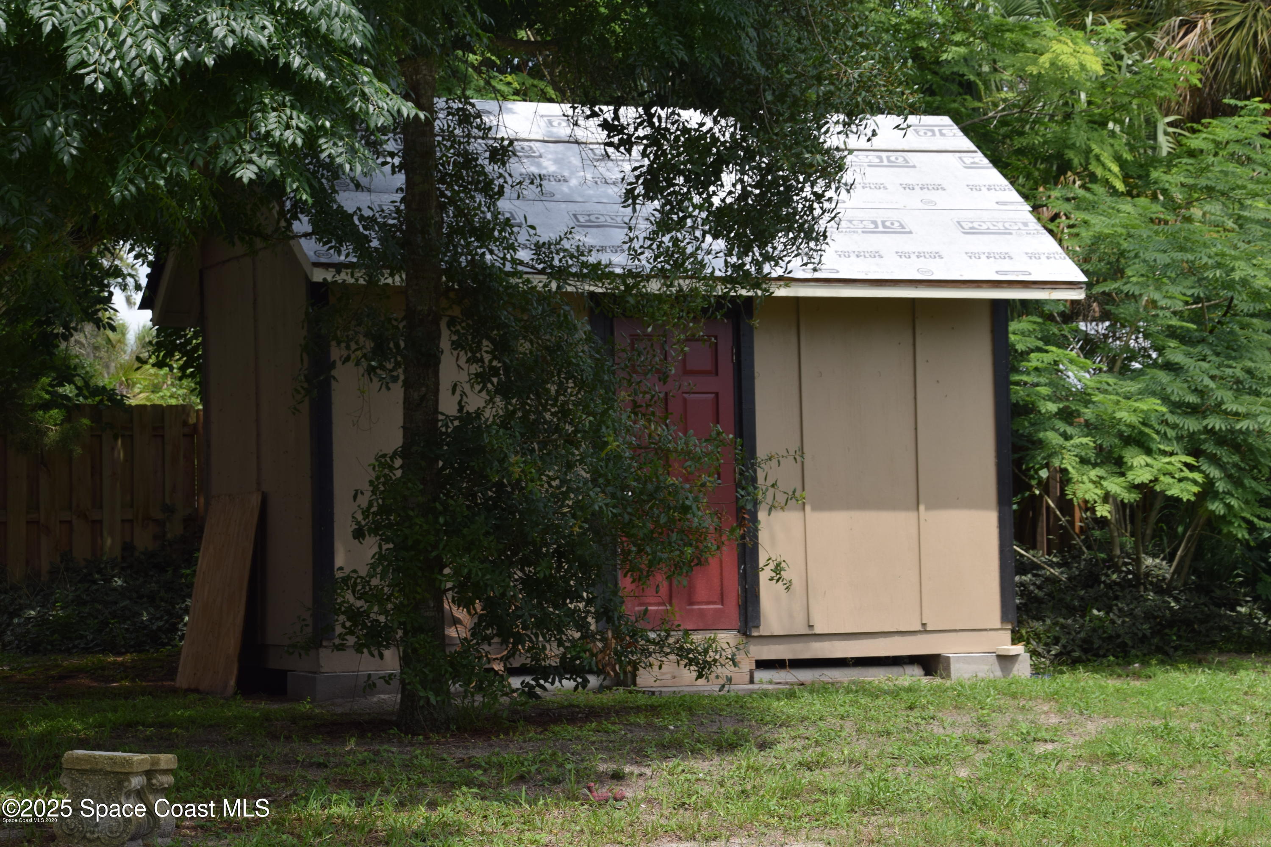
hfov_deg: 22.6
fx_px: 3177
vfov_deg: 15.2
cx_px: 636
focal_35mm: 90
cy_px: 424
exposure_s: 1/200
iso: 100
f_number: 9
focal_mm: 60
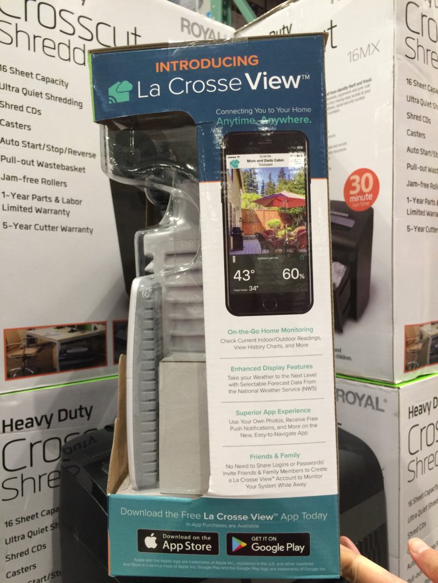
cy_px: 292
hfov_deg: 48.2
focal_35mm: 29
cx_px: 219
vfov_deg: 61.7
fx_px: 489
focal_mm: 4.15
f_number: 2.2
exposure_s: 1/30
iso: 100
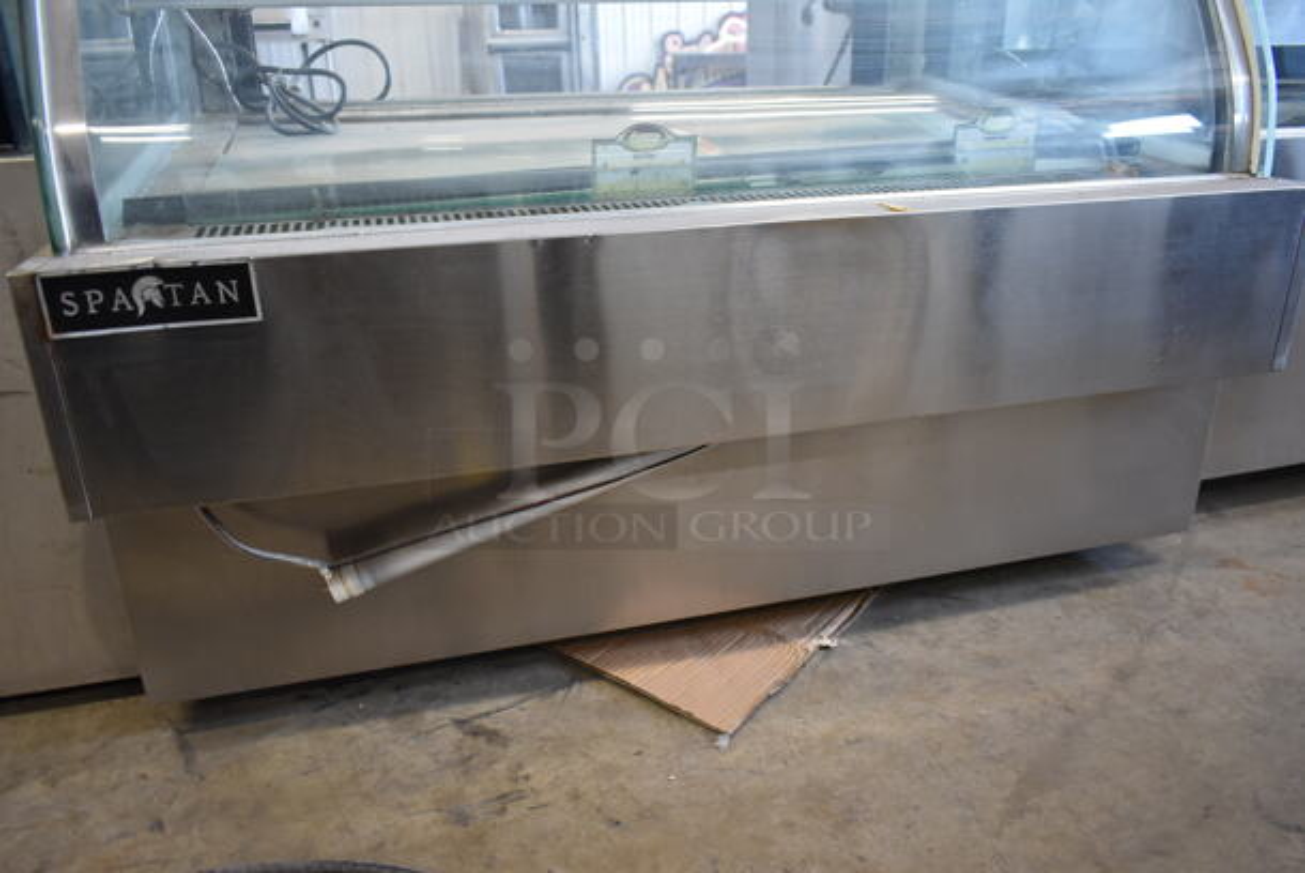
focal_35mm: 27
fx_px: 980
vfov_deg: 48.0
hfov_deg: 67.3
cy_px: 436
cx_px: 652
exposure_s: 1/60
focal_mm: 18
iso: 1000
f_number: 4
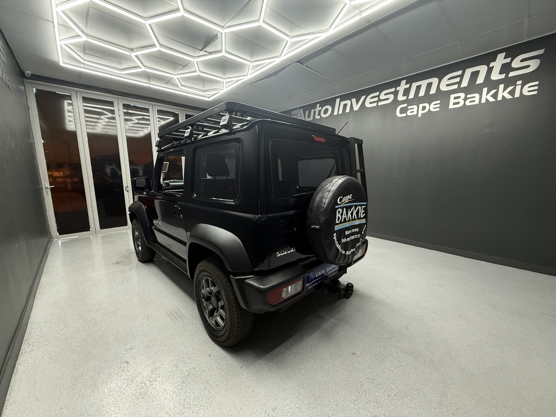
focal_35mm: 14
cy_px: 208
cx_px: 278
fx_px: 225
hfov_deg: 102.1
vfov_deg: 85.7
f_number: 2.2
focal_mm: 2.22
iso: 250
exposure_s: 1/100
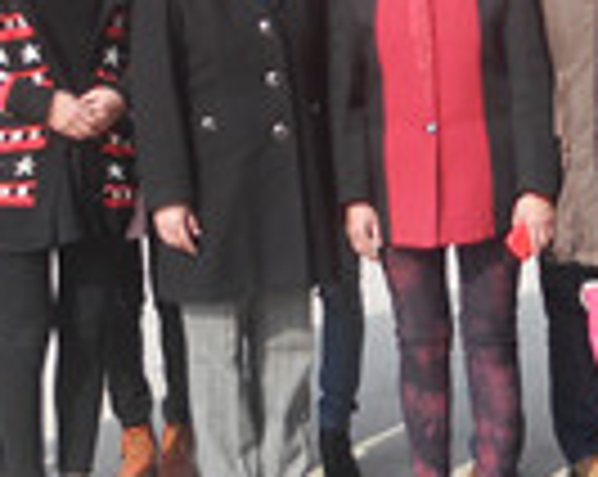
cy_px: -220
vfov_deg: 12.4
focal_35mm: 119
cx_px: 279
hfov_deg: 16.2
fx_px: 2103
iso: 80
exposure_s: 1/320
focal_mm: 4.9
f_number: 3.2
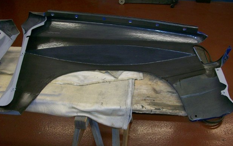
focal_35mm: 37
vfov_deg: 34.5
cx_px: 115
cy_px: 75
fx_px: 235
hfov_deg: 52.7
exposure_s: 1/60
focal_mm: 5.7
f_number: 2.8
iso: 160
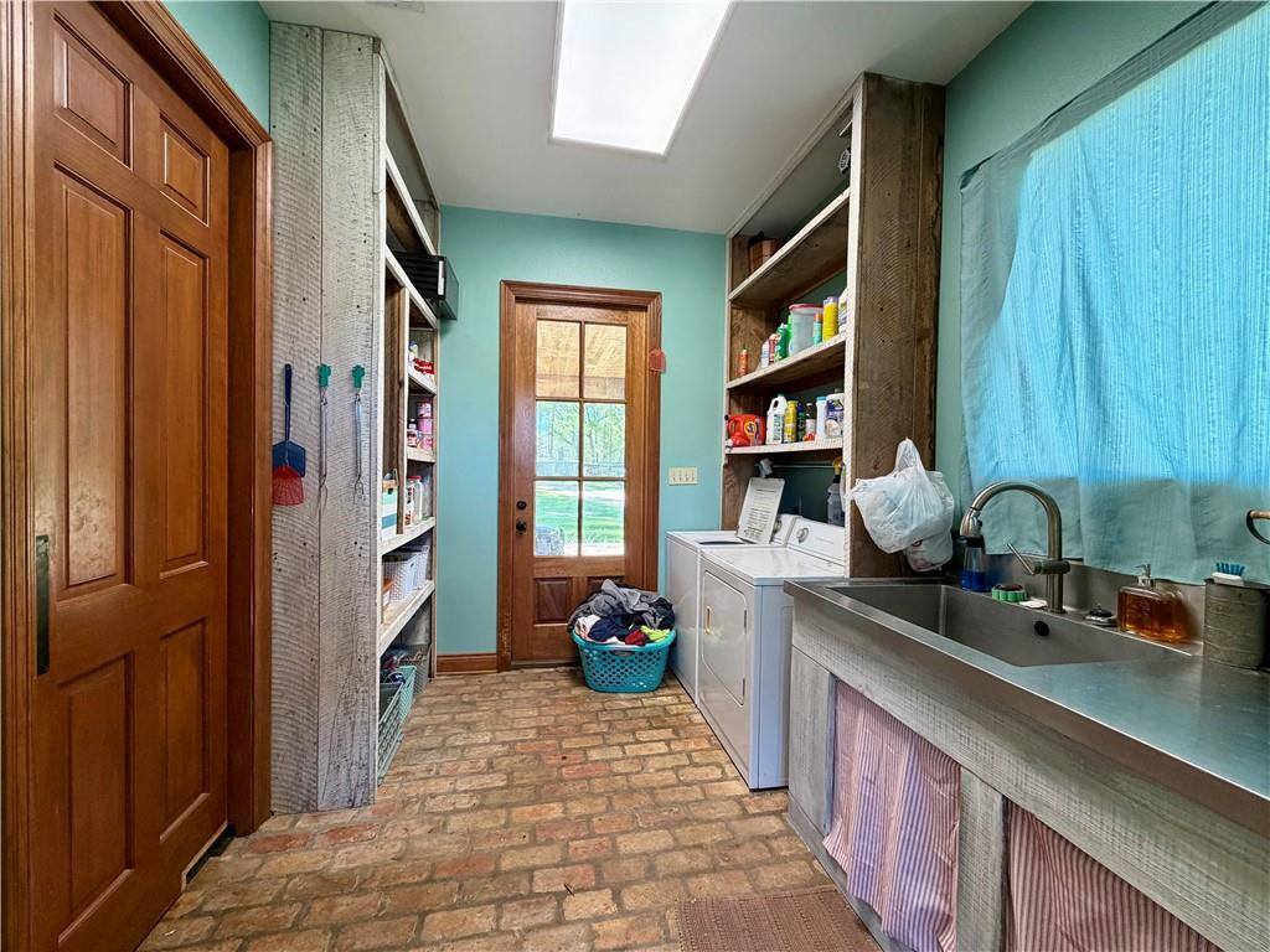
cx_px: 635
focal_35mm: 14
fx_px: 514
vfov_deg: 85.7
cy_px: 476
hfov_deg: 102.1
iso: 200
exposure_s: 1/60
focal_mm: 2.22
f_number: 2.2
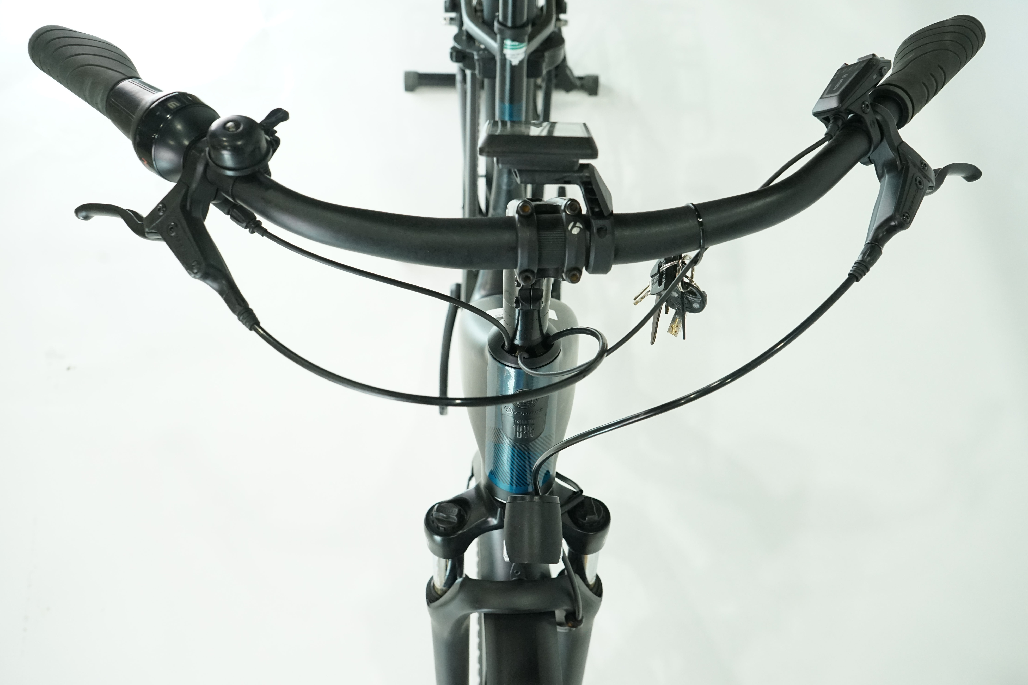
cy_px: 342
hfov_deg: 58.7
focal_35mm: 32
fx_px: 914
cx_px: 514
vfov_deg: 41.1
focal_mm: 32
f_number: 6.3
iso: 3200
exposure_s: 1/200
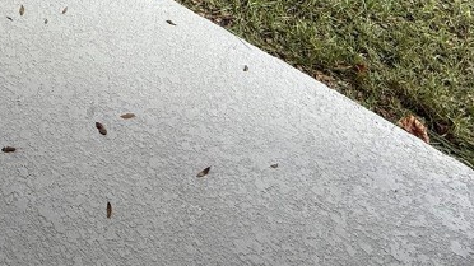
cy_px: -176
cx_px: 66
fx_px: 528
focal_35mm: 42
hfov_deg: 44.8
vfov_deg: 21.5
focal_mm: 2.22
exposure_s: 1/99
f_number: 2.2
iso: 64
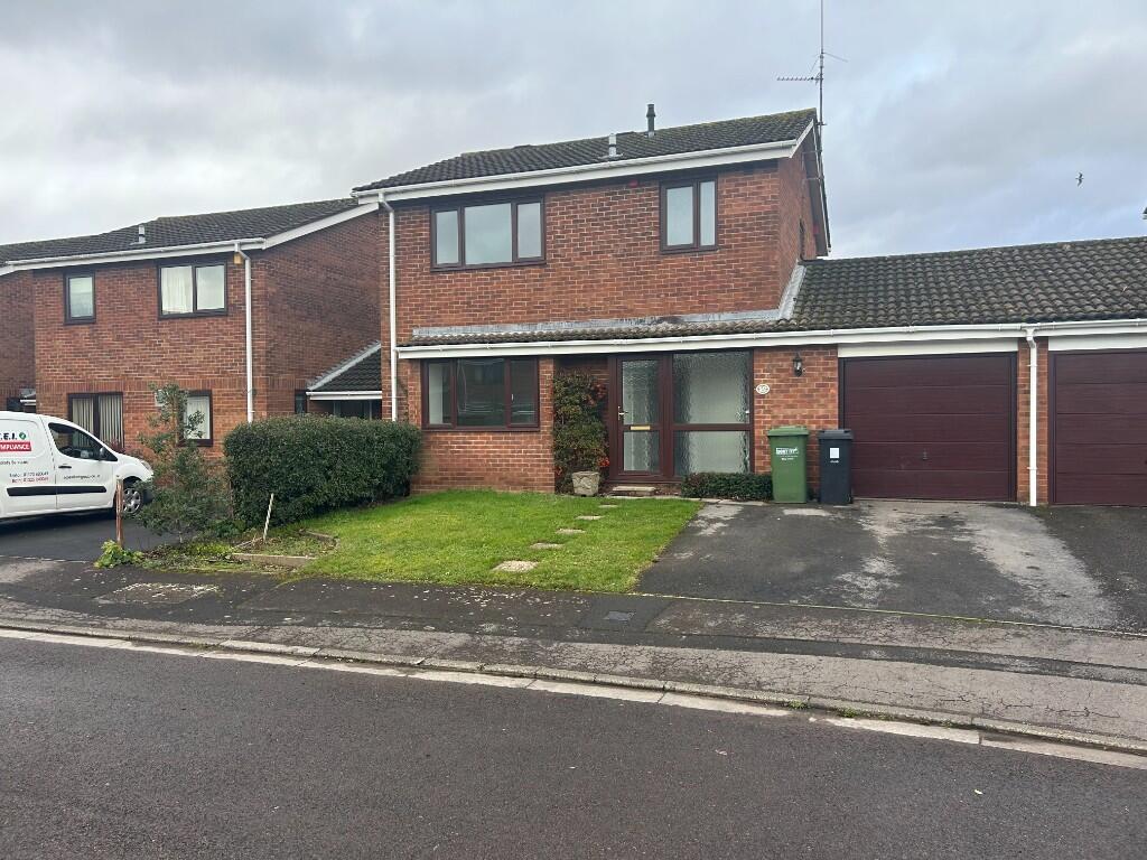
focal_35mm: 26
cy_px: 430
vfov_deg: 53.1
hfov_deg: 67.3
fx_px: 862
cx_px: 574
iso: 50
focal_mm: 5.7
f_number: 1.5
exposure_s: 1/687
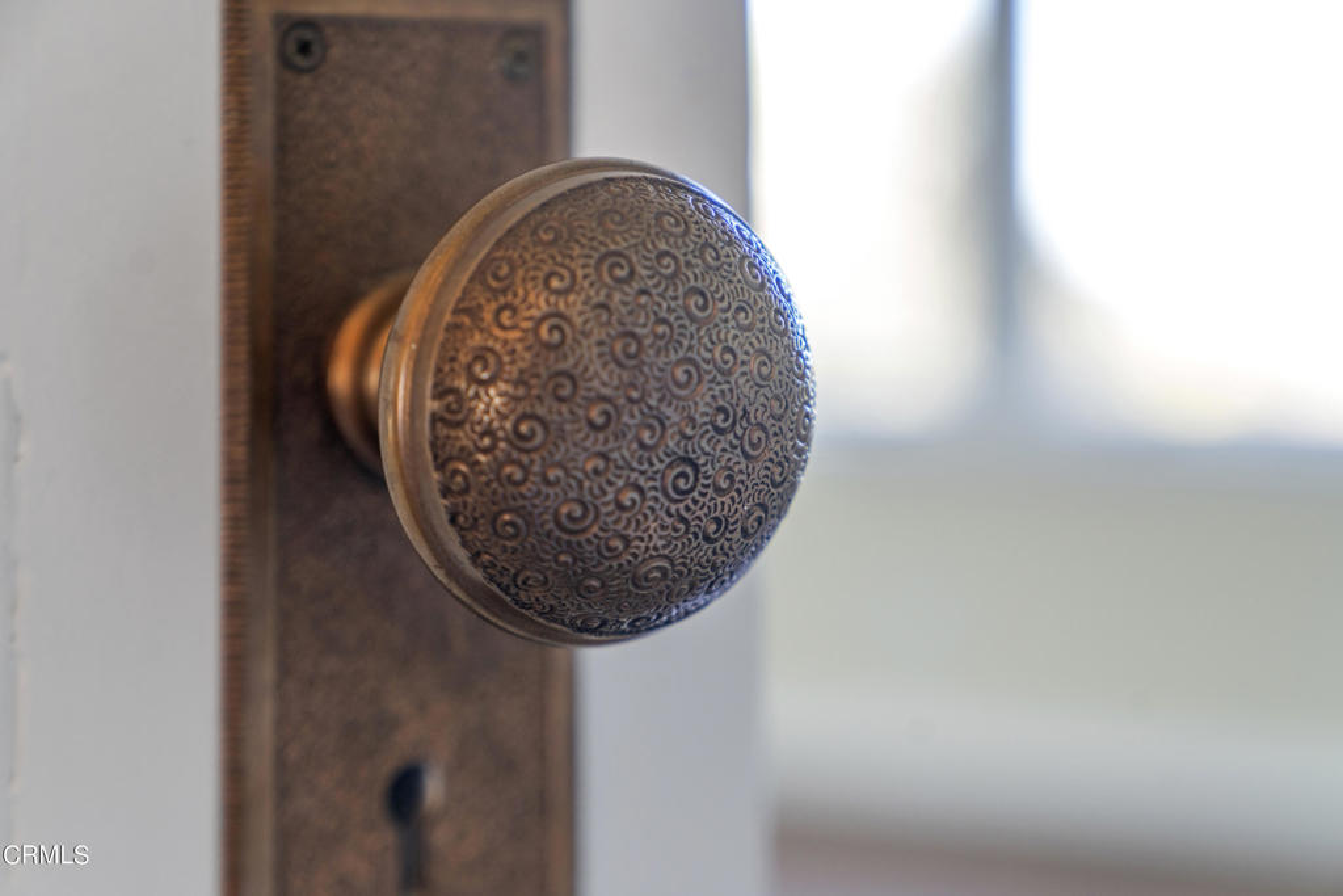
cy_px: 448
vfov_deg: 19.5
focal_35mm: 70
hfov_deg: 28.8
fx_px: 2612
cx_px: 672
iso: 640
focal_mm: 70
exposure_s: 1/80
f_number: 4
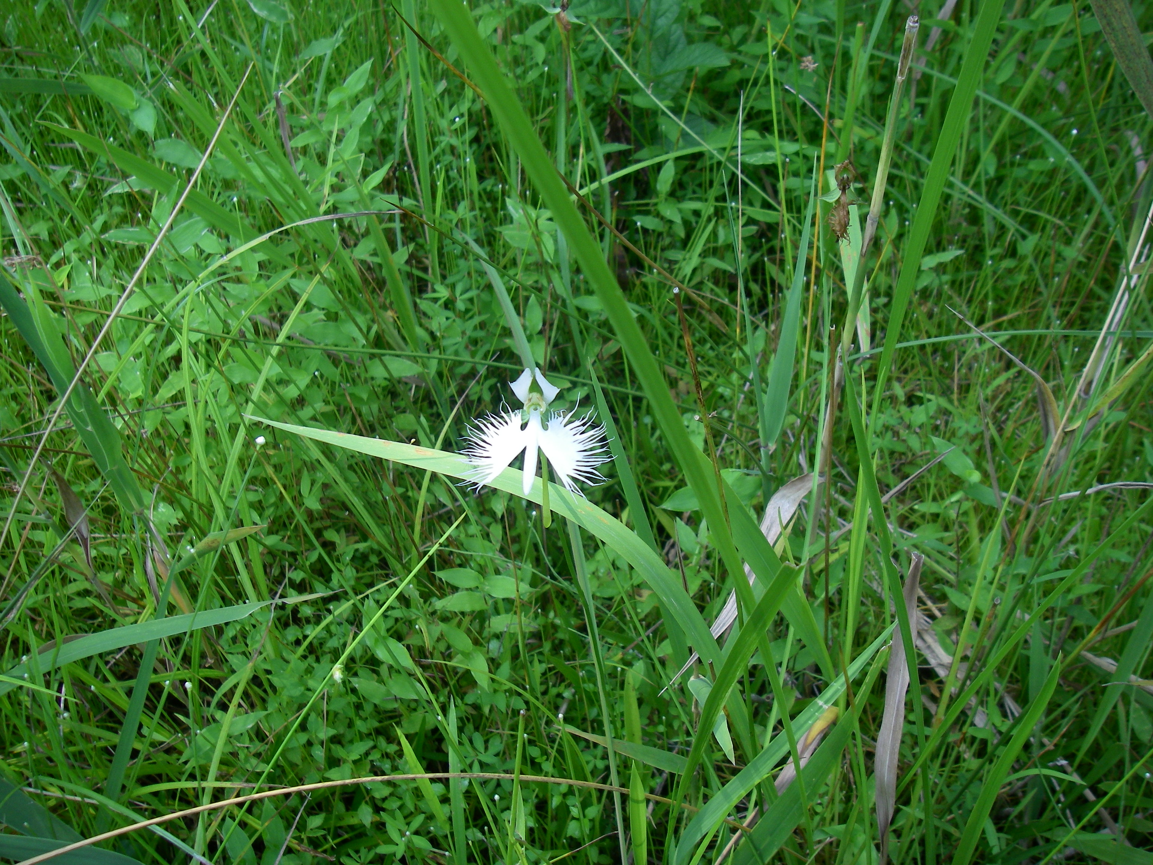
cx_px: 576
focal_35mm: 38
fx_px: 1266
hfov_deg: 49.0
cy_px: 432
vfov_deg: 37.7
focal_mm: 6.3
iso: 64
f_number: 3.3
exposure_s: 1/80
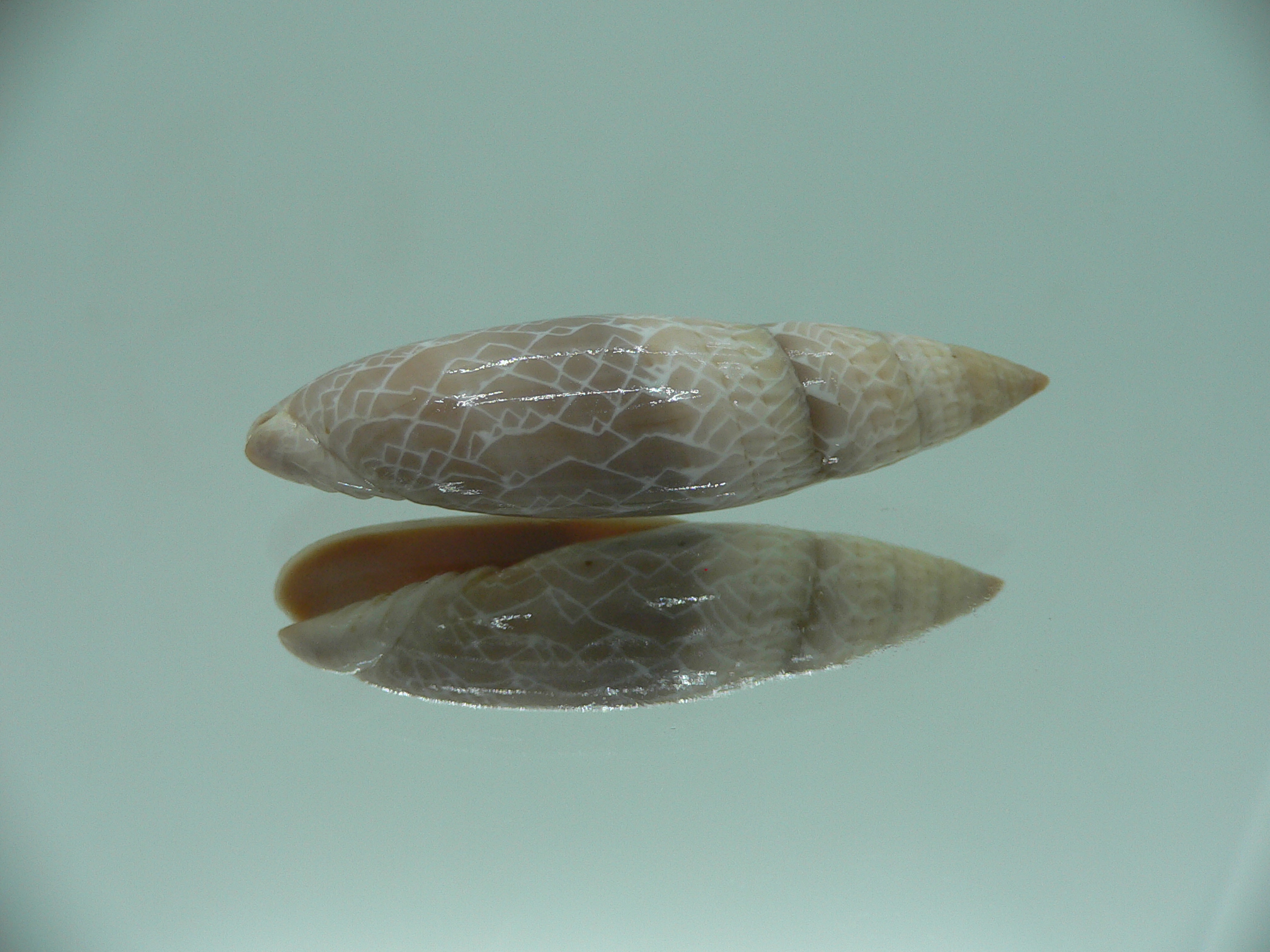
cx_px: 635
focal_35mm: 35
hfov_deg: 52.6
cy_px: 476
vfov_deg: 40.7
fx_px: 1284
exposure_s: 1/60
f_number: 2.8
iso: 80
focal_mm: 4.6
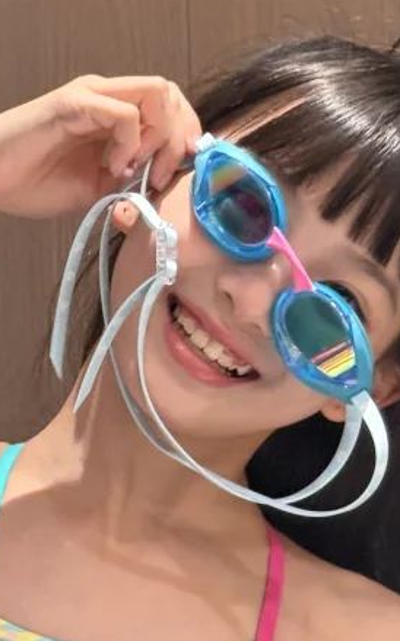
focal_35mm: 167
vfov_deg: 12.5
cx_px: 120
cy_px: 387
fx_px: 2916
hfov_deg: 7.8
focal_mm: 6.76
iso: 250
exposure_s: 1/60
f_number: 1.78
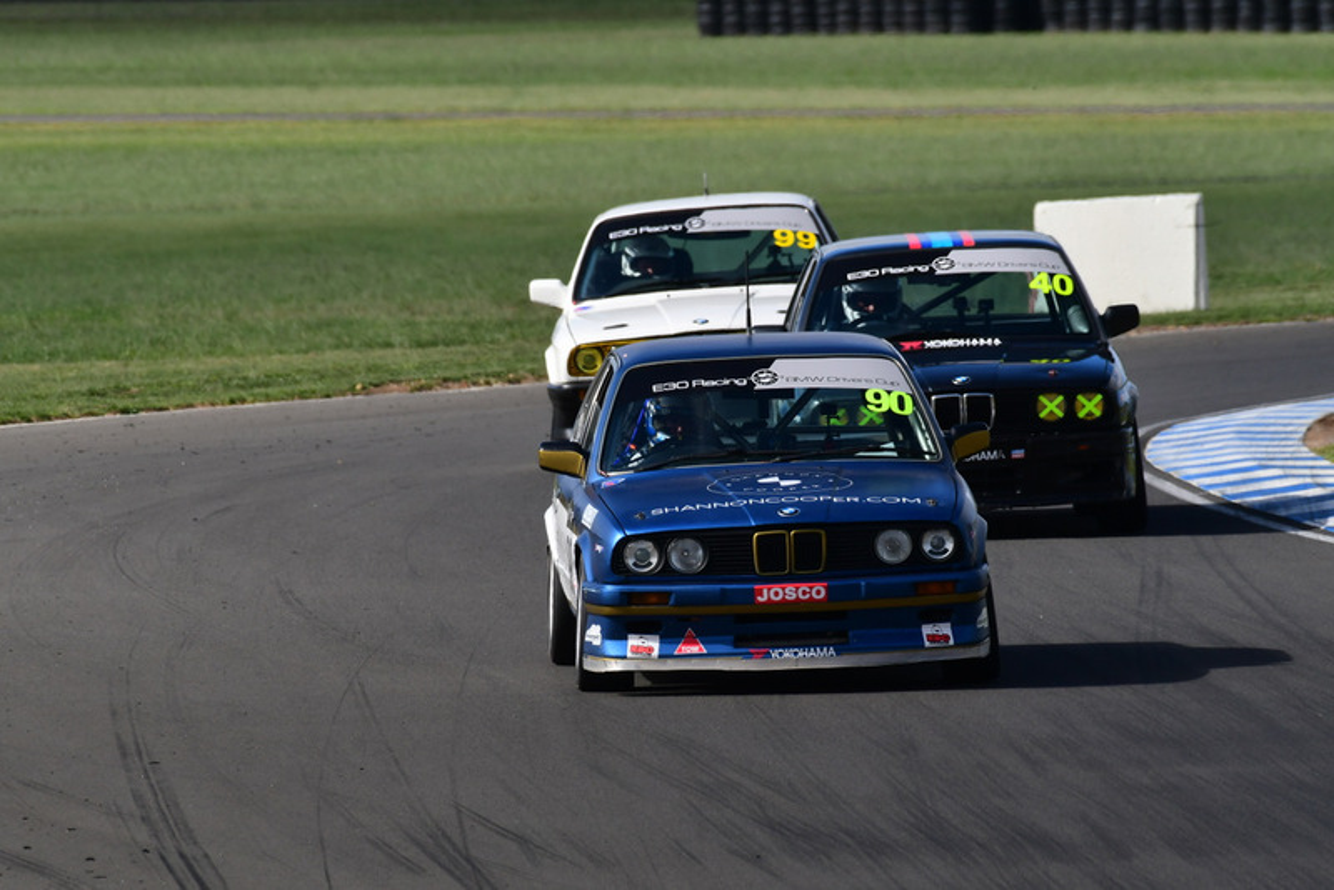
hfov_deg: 2.7
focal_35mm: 750
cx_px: 667
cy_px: 445
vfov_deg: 1.8
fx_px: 27800
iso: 400
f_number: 11
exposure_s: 1/640
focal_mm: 500
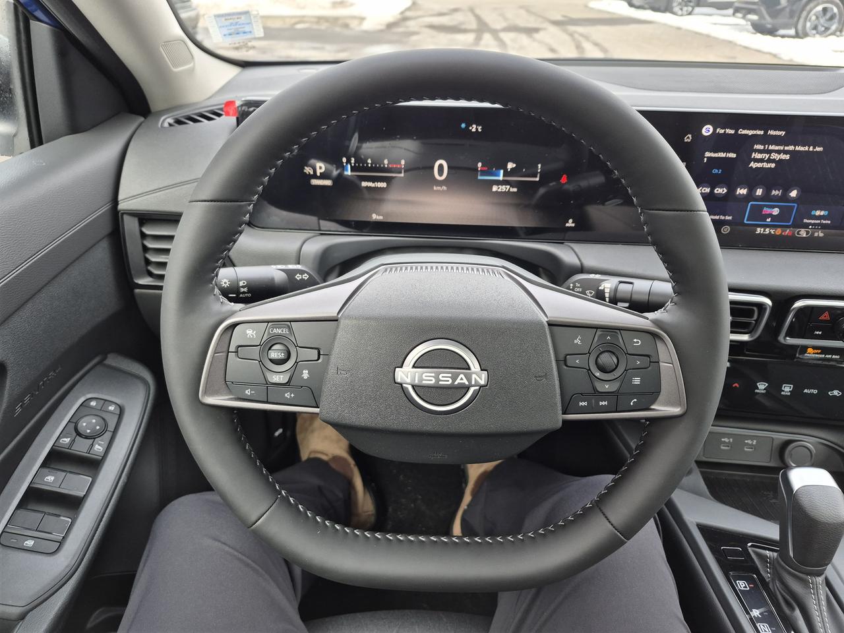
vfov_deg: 58.9
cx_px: 422
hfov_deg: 73.9
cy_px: 316
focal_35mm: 23
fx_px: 561
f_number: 1.8
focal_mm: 5.4
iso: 50
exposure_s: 1/180
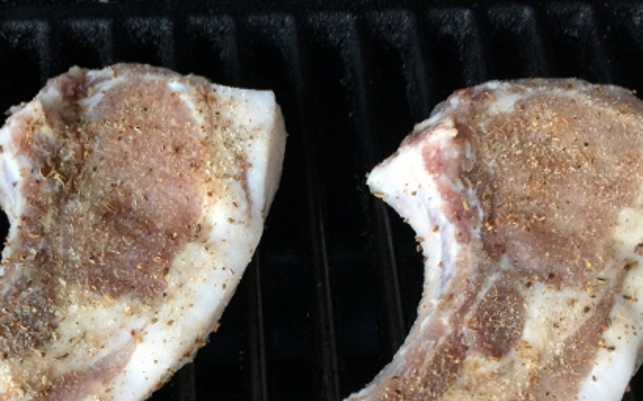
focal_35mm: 48
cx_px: 256
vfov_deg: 26.6
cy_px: 293
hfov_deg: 41.6
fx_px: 841
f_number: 2.2
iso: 50
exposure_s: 1/15
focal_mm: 4.15
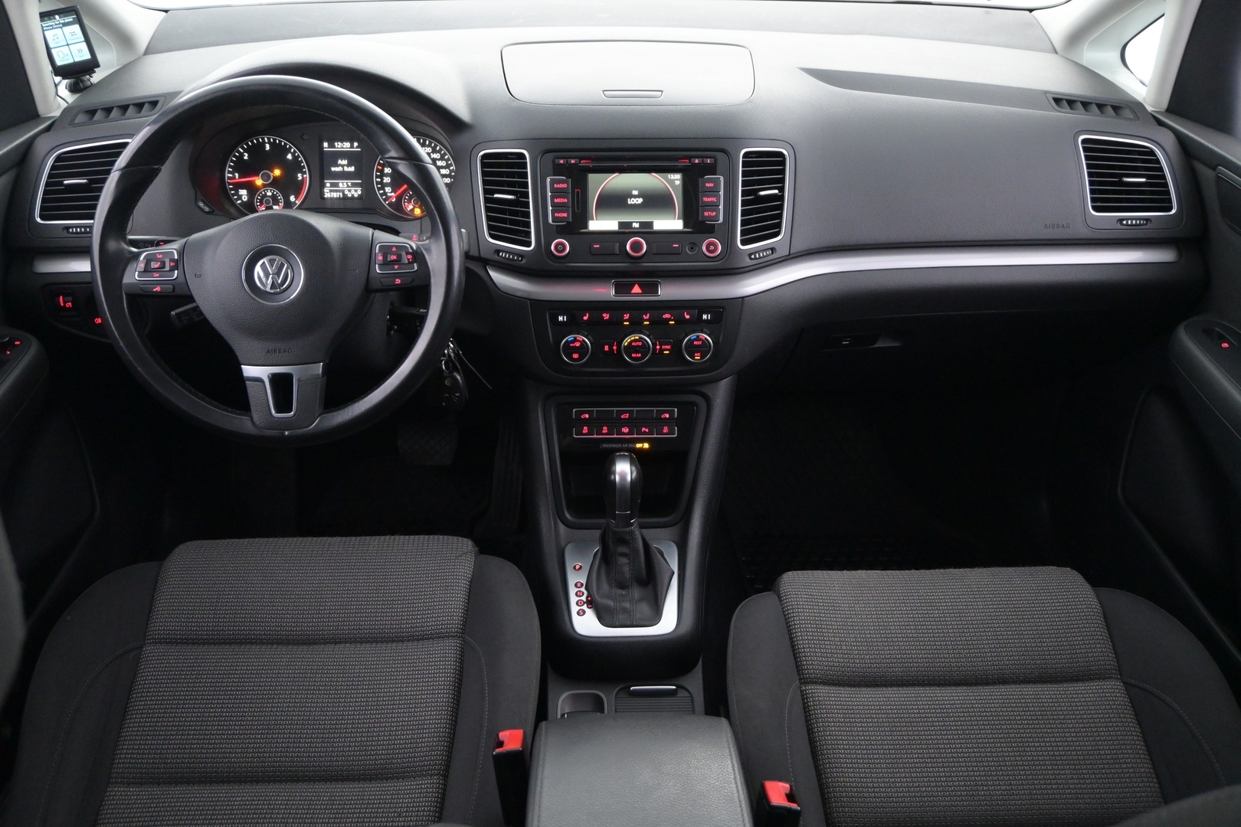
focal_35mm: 30
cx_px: 620
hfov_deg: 61.9
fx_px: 1034
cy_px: 414
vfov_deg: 43.6
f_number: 3.8
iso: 3600
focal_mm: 20
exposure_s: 1/30
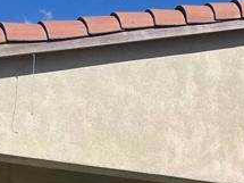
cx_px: 382
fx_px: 874
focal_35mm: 124
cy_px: 305
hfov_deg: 14.6
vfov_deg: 11.3
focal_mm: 5.1
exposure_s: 1/6993
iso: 32
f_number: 1.6
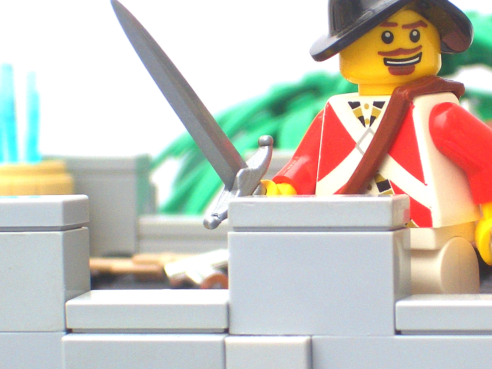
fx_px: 2729
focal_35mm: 192
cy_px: 99
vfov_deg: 7.7
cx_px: 342
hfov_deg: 10.3
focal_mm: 17.4
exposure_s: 1/125
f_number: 4.8
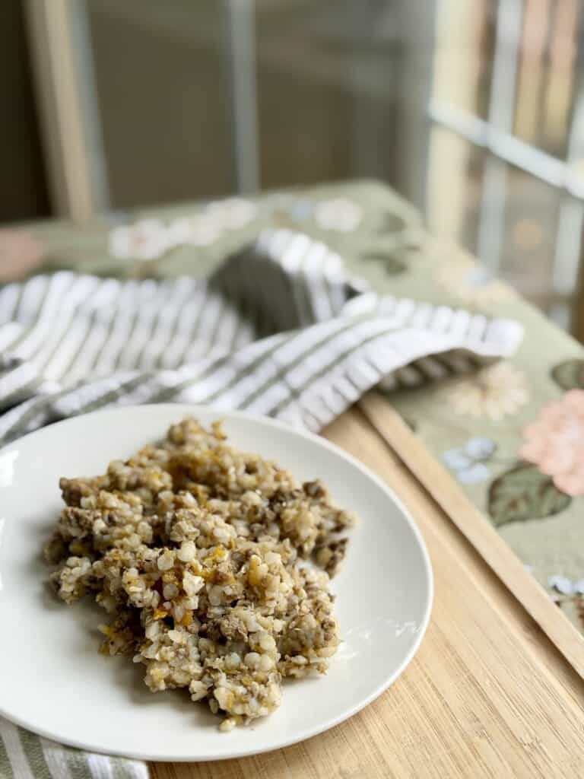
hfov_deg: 30.3
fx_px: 1080
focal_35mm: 48
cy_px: 390
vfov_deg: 39.7
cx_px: 292
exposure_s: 1/121
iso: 50
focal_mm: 6.76
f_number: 1.78
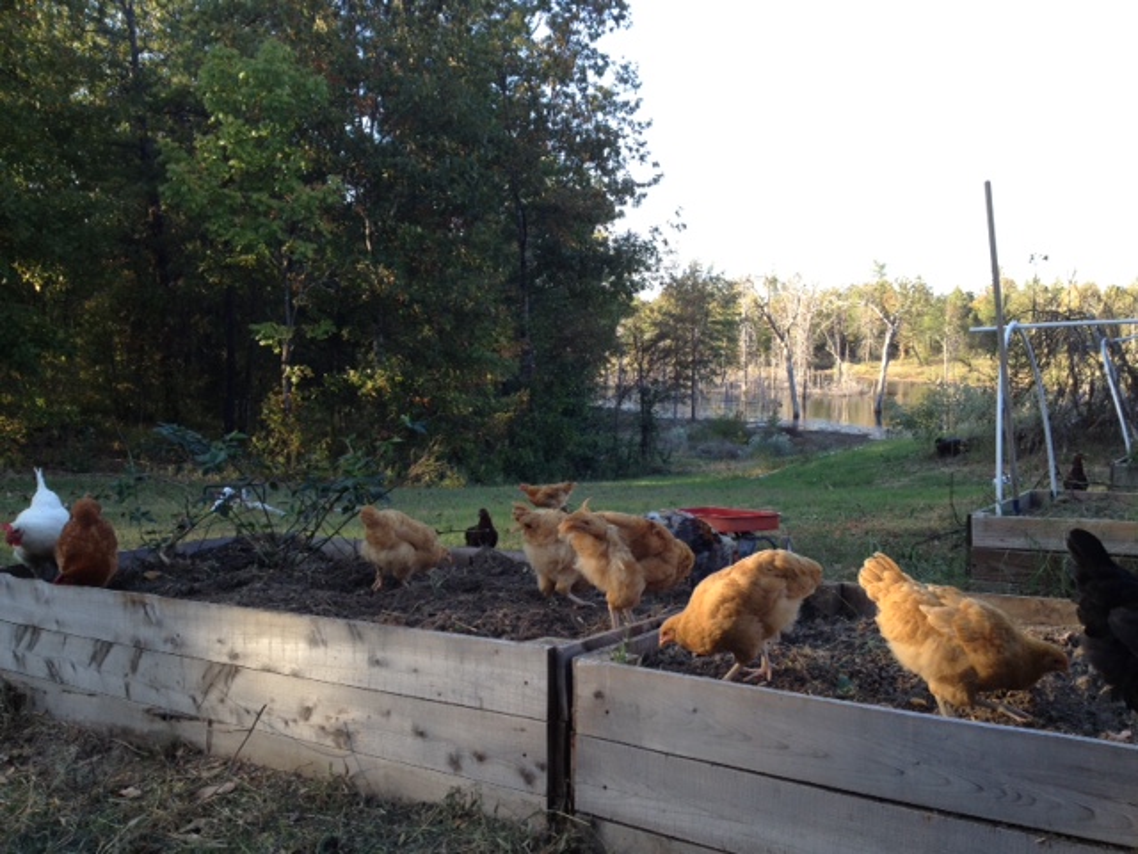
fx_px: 1151
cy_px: 427
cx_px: 569
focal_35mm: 35
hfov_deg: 52.6
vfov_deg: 40.7
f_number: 2.4
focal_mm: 4.28
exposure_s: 1/213
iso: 50
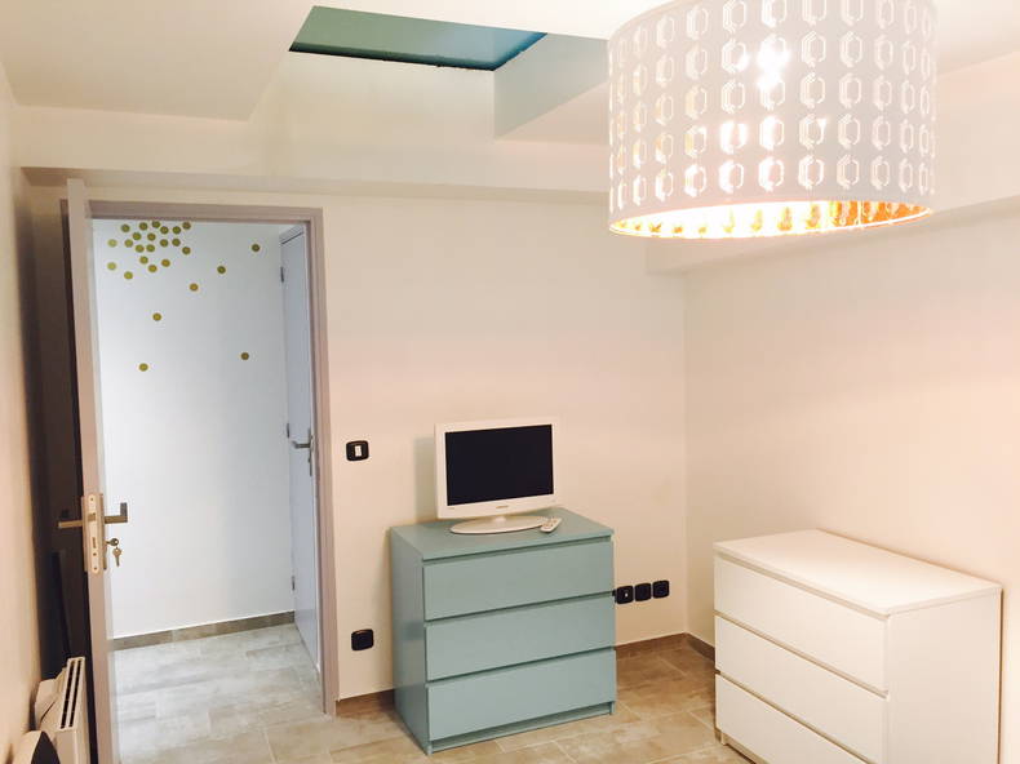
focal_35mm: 29
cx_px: 510
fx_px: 854
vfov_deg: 48.2
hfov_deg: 61.7
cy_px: 382
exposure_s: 1/33
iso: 125
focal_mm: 4.15
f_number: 2.2
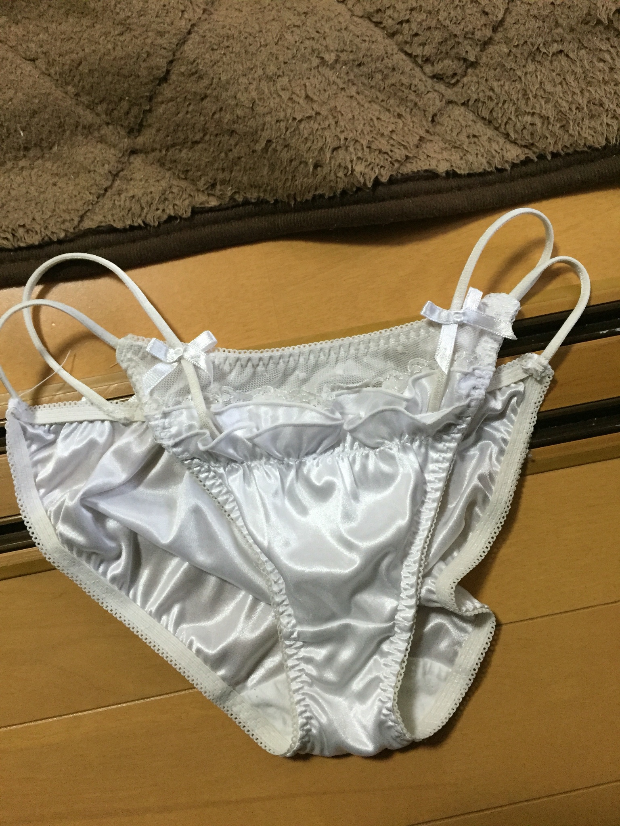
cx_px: 310
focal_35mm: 29
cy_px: 413
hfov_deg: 48.2
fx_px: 693
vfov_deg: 61.7
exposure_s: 1/30
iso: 200
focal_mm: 4.15
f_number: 2.2
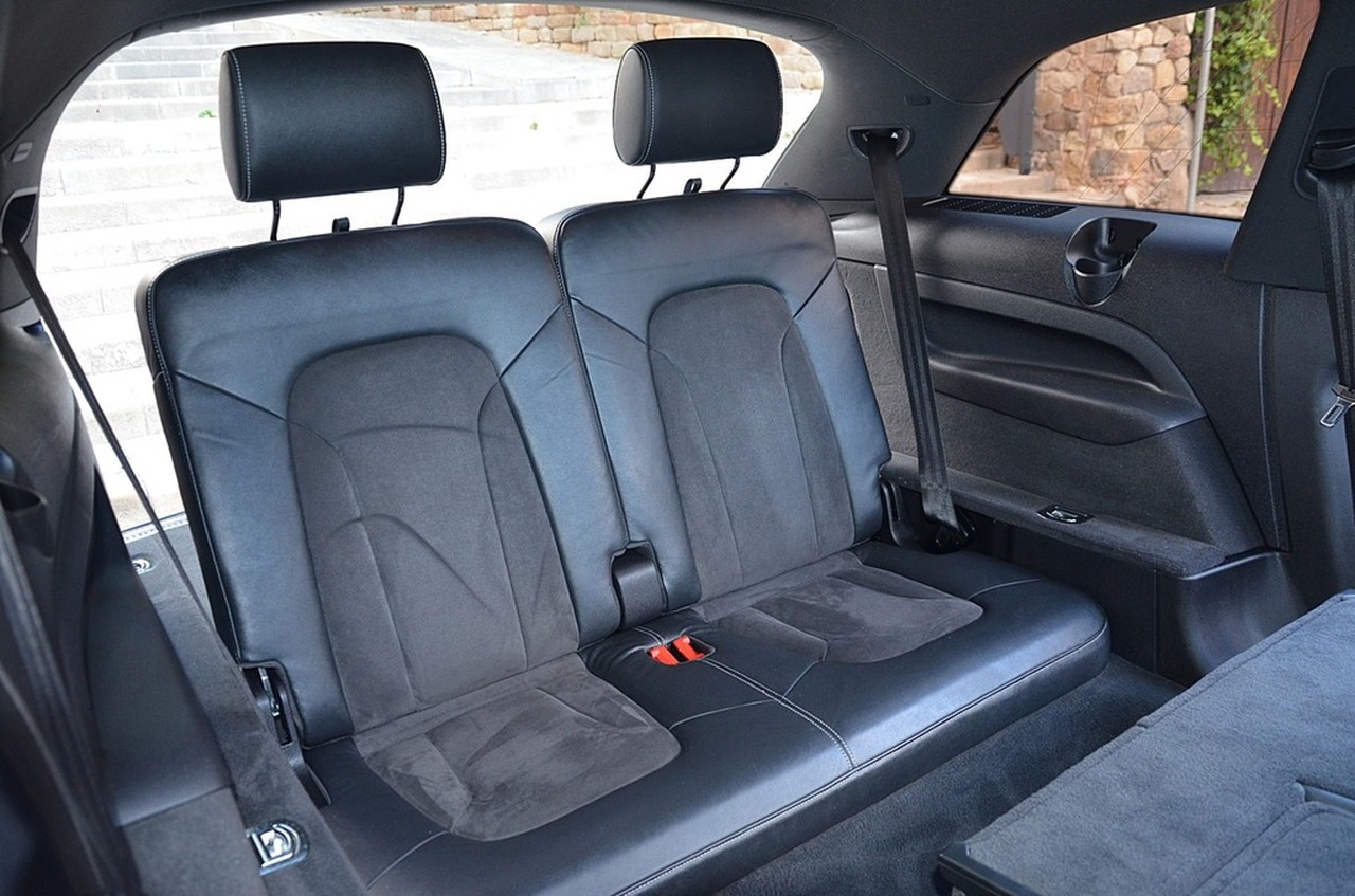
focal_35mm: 27
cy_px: 448
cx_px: 678
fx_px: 1014
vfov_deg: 47.7
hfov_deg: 67.5
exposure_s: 1/60
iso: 720
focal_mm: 18
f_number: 3.5
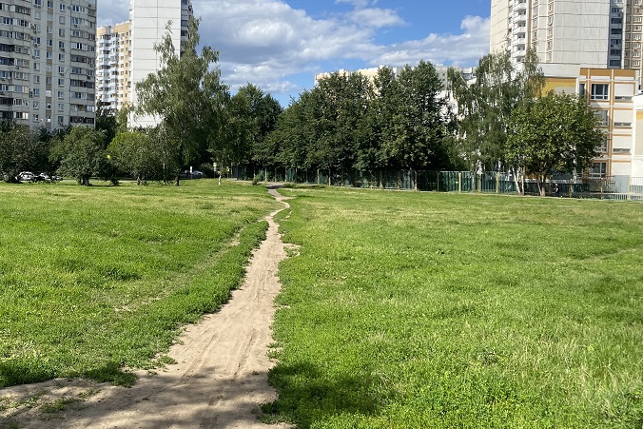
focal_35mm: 36
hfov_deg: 52.2
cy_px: 176
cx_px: 222
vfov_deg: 36.8
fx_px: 643
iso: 32
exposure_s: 1/2817
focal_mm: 4.25
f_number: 1.8
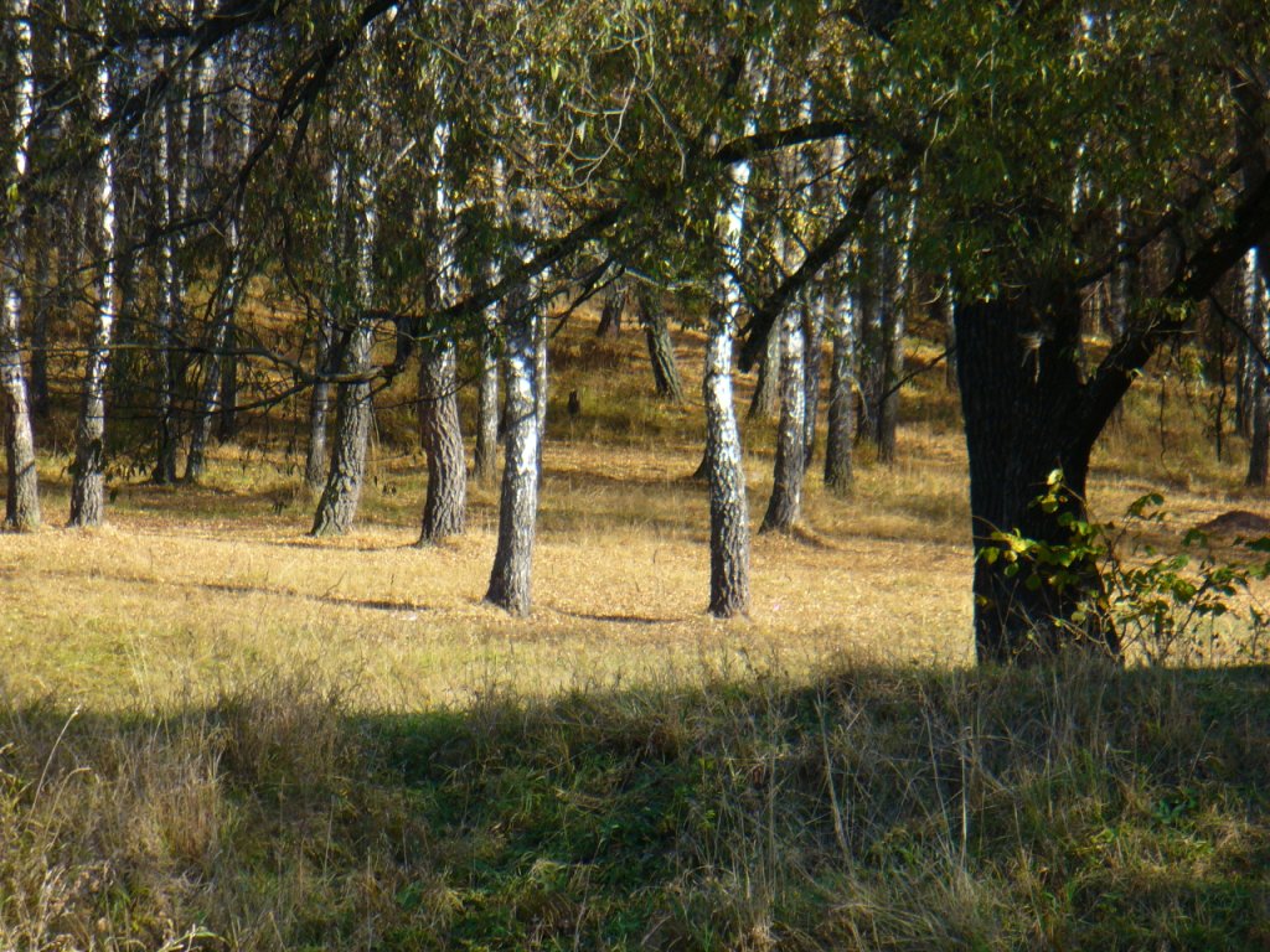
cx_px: 635
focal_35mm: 222
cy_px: 476
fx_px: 8145
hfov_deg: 8.9
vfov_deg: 6.7
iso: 80
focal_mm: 36.6
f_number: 4.5
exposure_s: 1/200
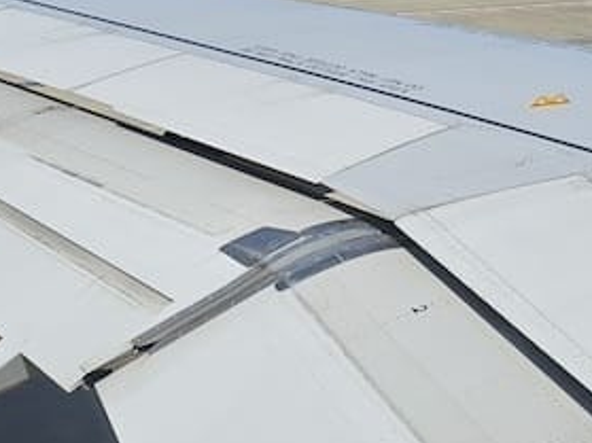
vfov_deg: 21.7
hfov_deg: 29.3
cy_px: 42
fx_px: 1128
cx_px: 227
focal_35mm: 66
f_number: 1.7
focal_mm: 6.3
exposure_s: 1/1509
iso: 10
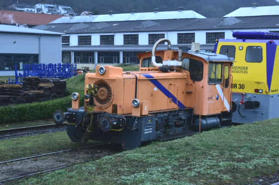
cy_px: 92
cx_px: 140
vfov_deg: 18.1
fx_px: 580
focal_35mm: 75
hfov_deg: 27.0
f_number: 4.5
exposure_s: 1/400
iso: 400
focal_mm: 50
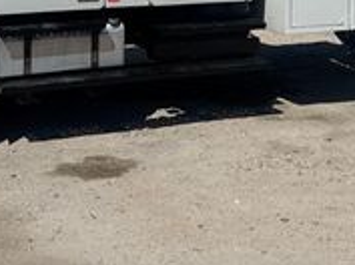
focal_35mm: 87
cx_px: 197
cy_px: -102
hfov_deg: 22.5
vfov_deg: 15.8
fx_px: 890
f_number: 1.78
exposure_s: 1/14286
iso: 80
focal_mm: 6.76
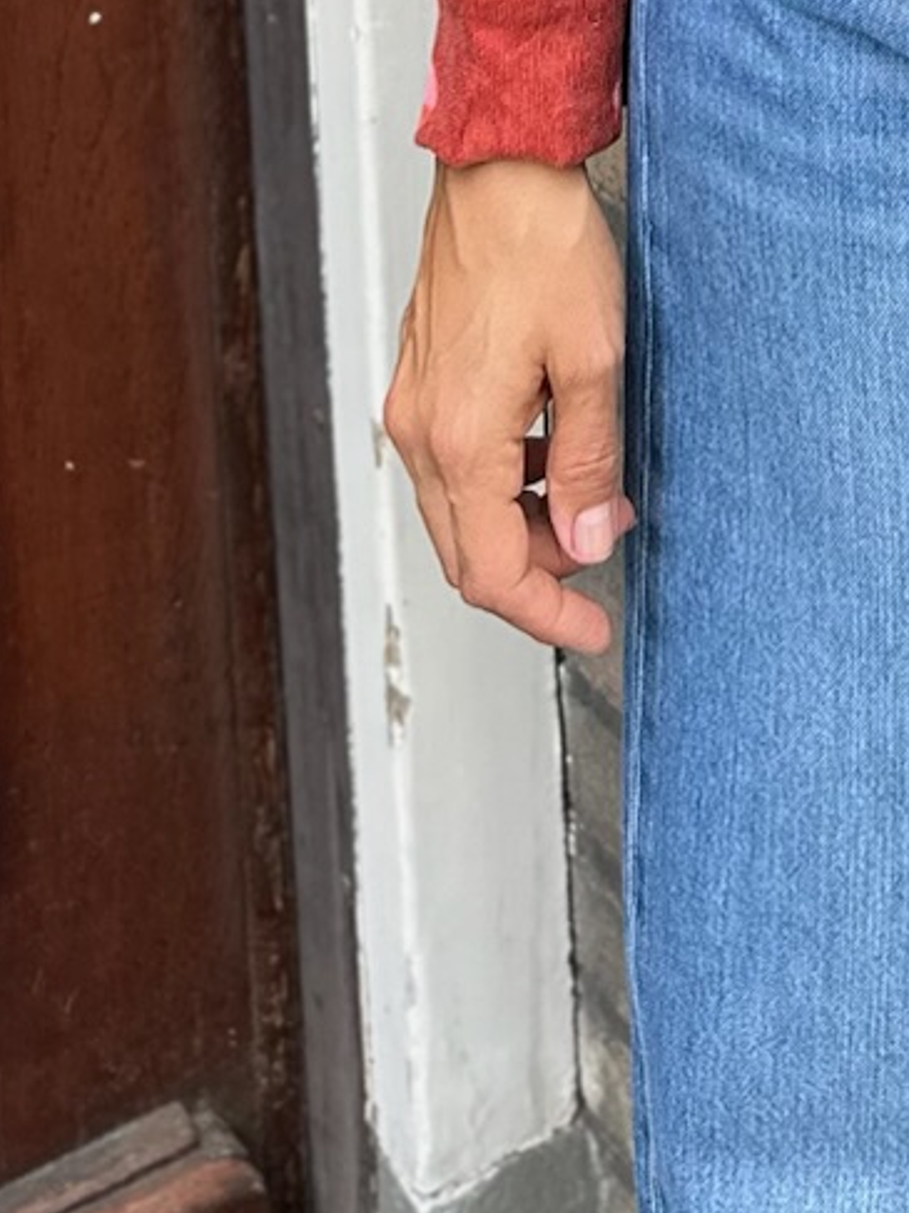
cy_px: -1211
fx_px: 3538
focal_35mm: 101
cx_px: 1220
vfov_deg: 15.5
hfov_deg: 14.0
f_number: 1.78
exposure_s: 1/496
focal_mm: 6.86
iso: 80
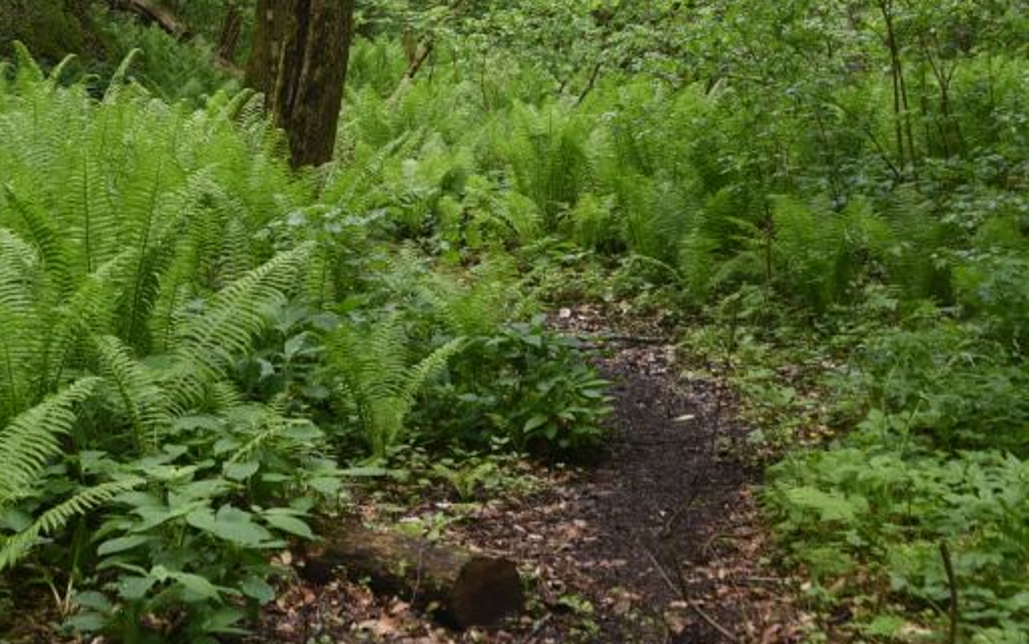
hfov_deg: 25.1
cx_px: 118
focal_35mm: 80
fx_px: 2244
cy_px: -45
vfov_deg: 15.9
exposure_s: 1/125
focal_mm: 31
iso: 320
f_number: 5.6
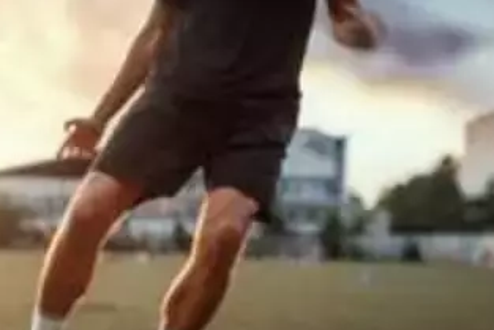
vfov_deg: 19.9
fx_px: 920
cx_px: 158
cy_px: 311
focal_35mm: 67
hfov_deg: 29.8
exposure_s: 1/200
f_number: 2
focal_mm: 35
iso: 100
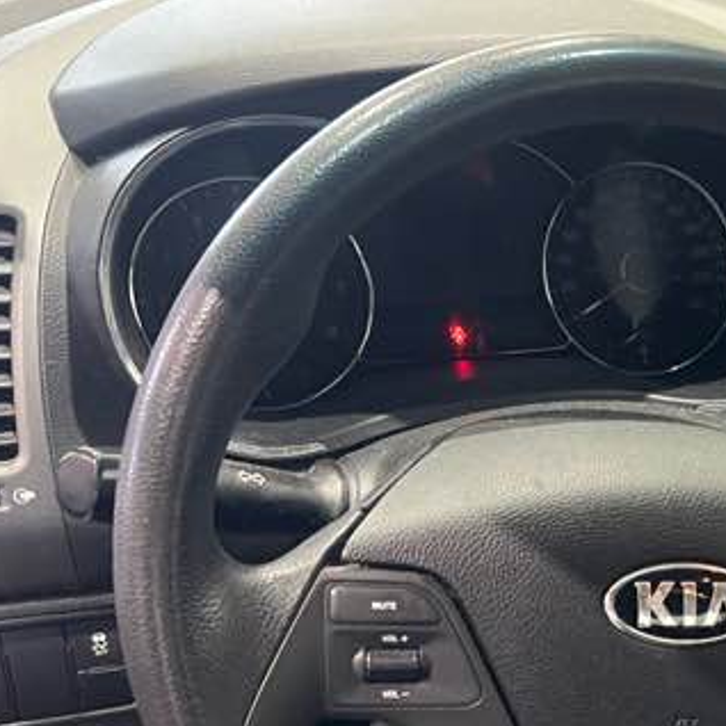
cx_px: 897
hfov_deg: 23.3
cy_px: 681
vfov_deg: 24.8
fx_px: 1590
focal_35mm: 67
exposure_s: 1/40
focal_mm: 5.7
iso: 640
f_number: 1.5
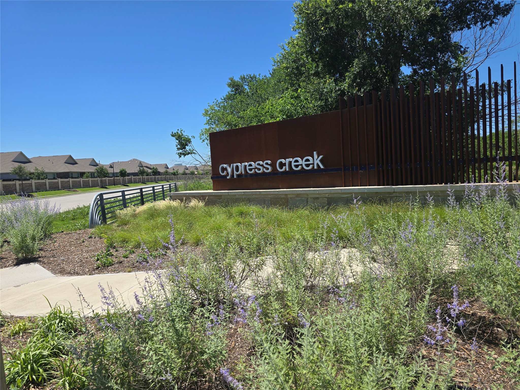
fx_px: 346
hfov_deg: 73.9
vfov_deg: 58.9
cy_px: 195
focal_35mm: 23
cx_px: 260
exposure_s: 1/799
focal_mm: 6.3
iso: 12
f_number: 1.7
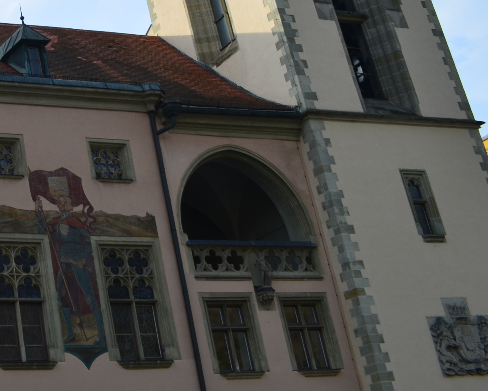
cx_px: -158
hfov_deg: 23.7
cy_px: -30
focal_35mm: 70
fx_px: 1011
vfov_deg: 20.9
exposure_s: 1/125
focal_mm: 18
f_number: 11
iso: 100
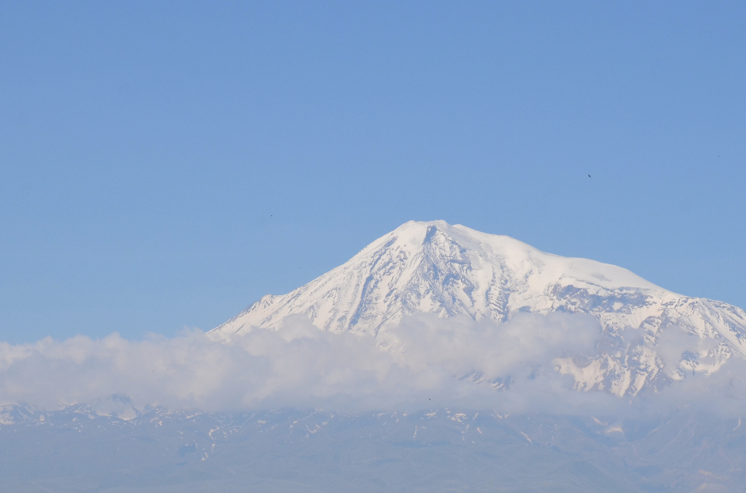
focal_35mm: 158
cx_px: 442
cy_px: 398
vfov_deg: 8.6
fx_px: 3266
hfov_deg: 13.0
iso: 200
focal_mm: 62
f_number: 11
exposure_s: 1/400
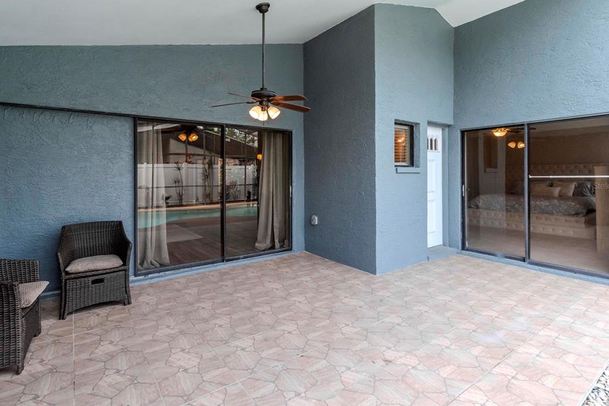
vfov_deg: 70.3
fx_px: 287
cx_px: 287
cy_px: 185
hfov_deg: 93.2
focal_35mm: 17
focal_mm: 10
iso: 500
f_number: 7.1
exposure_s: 1/160
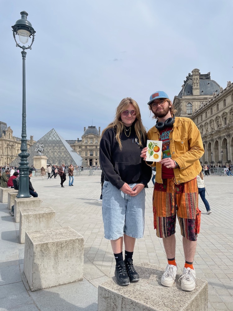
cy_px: 156
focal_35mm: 26
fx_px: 233
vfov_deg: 67.3
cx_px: 116
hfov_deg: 53.1
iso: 32
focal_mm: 4.2
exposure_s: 1/4464
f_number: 1.6
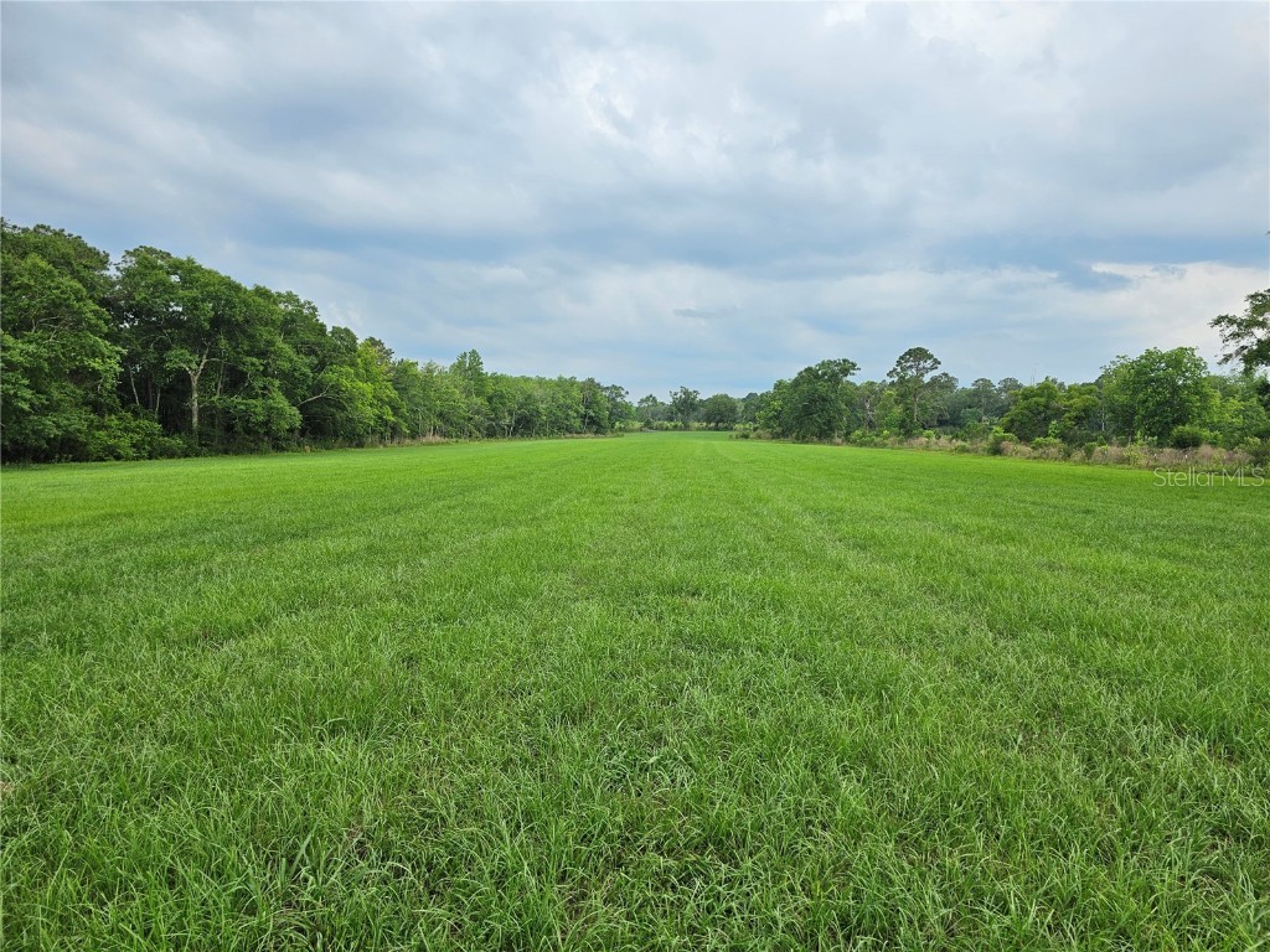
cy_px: 476
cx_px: 635
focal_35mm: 23
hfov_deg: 73.9
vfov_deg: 58.9
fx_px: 844
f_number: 1.7
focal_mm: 6.3
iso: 12
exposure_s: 1/180
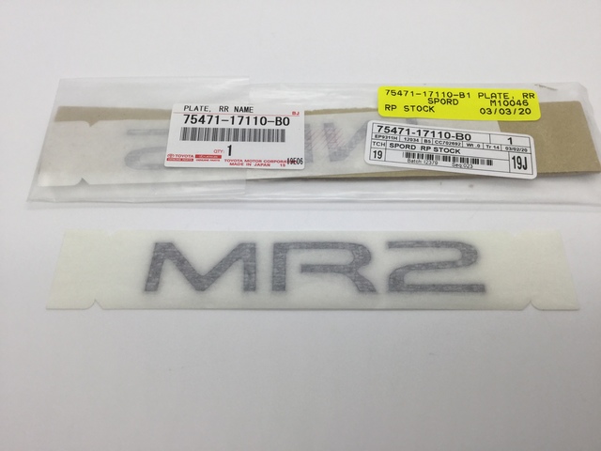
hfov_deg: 58.4
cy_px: 226
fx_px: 538
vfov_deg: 45.4
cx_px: 300
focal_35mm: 31
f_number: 2.4
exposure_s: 1/120
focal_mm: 3.3
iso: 32
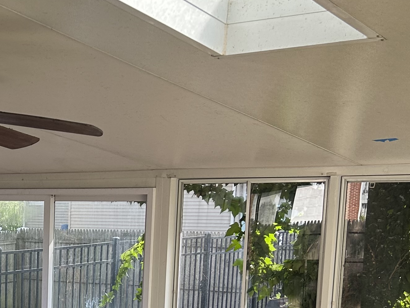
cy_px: 361
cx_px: -59
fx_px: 936
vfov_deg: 17.8
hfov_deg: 23.0
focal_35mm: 79
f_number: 1.5
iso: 50
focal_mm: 5.7
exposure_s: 1/316
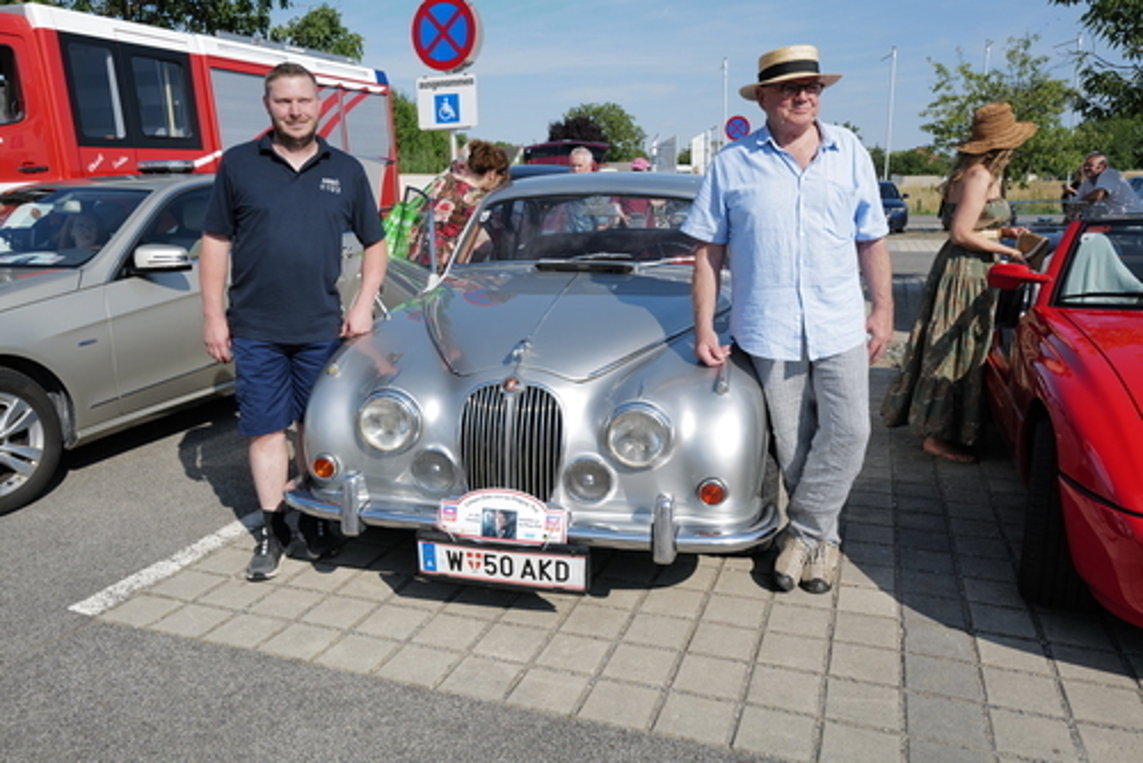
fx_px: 889
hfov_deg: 65.4
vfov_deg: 46.5
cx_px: 572
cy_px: 382
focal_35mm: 28
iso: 100
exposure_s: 1/200
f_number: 9
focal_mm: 28
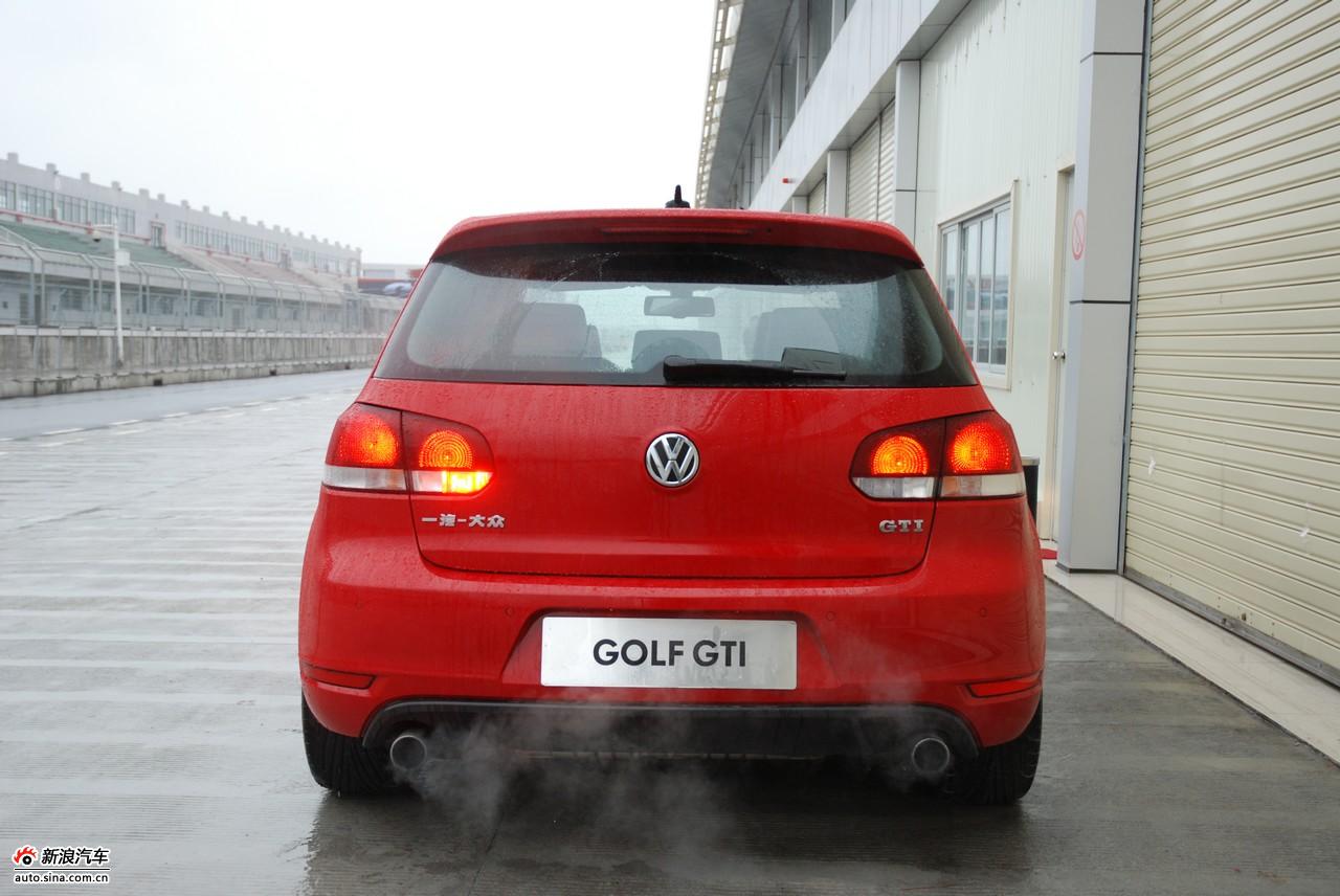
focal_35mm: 44
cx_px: 670
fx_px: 1621
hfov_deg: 44.9
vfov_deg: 30.9
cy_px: 448
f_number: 4
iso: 400
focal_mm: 29
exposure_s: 1/160
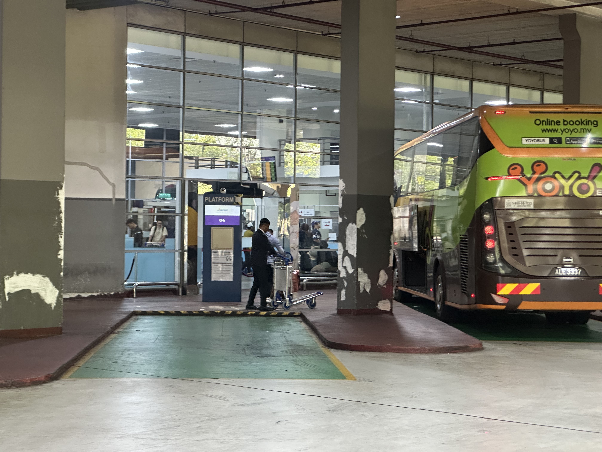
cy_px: 226
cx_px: 301
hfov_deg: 25.3
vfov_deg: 19.1
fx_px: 1339
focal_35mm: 77
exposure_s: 1/50
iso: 400
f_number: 2.8
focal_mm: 9
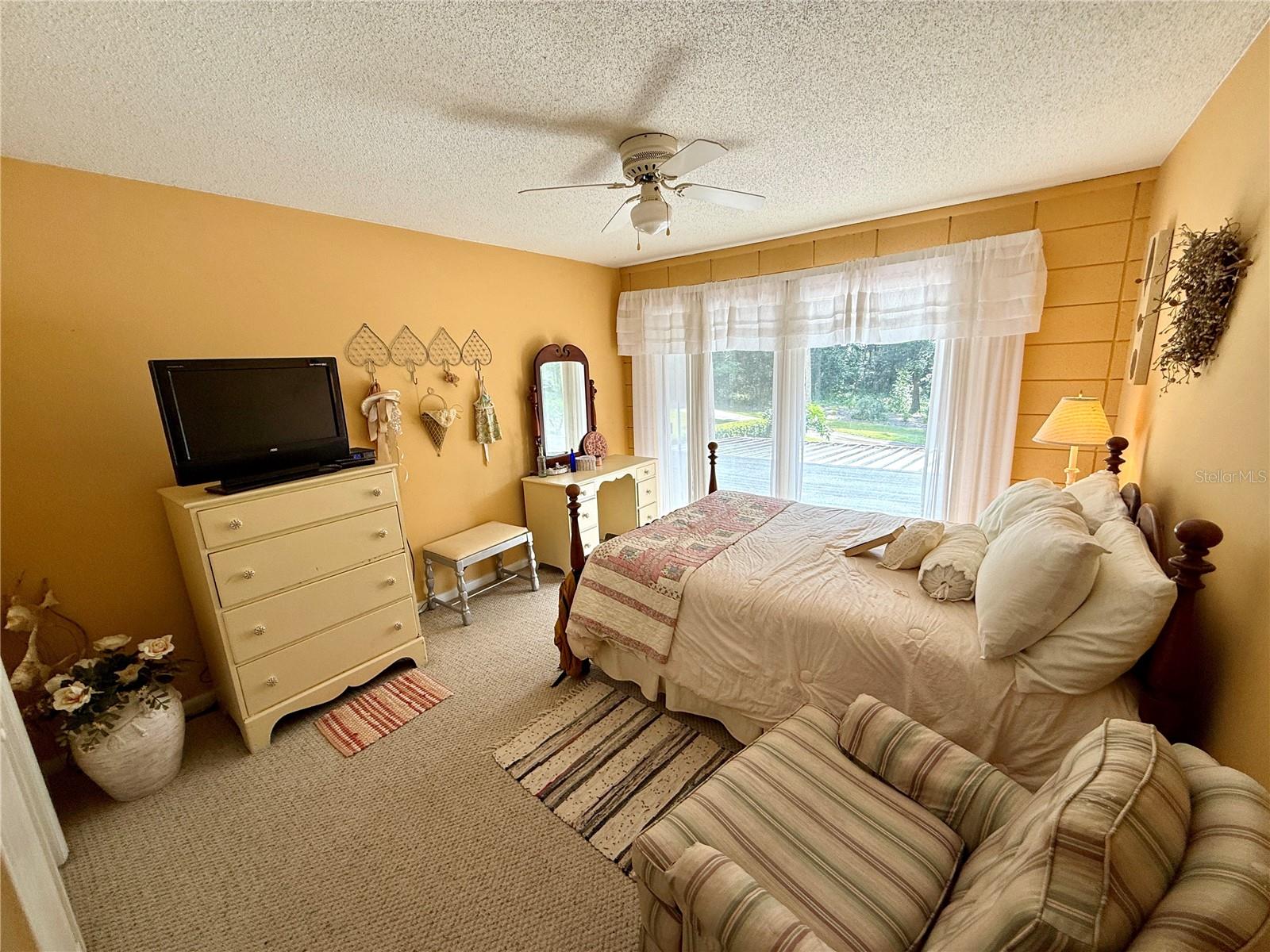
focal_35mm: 14
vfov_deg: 85.7
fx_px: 514
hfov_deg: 102.1
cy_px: 476
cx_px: 635
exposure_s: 1/99
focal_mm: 2.22
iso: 50
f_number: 2.2
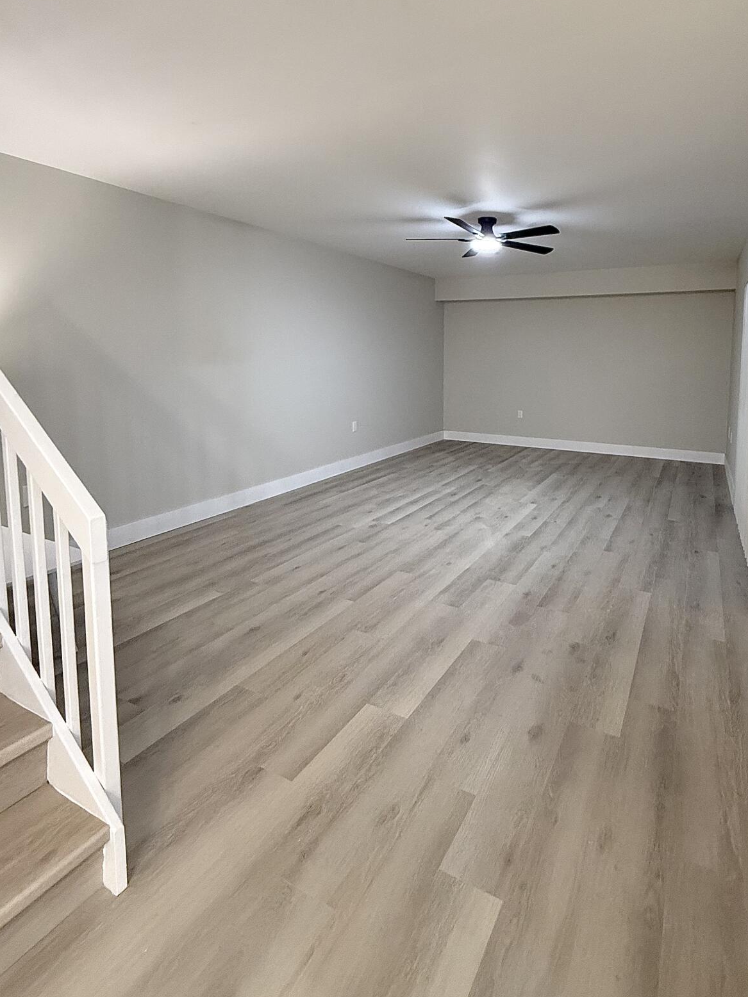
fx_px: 519
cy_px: 396
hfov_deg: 70.7
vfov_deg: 86.6
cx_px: 458
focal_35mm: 18
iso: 400
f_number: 2.2
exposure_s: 1/60
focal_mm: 2.22
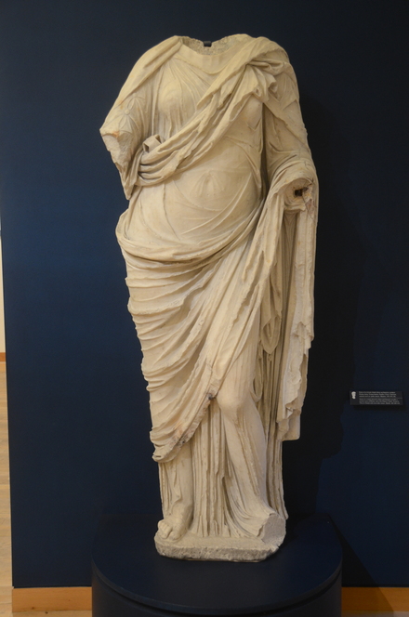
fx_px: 744
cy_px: 308
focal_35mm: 44
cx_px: 204
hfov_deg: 30.7
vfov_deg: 45.0
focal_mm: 29
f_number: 4
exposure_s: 1/50
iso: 1000
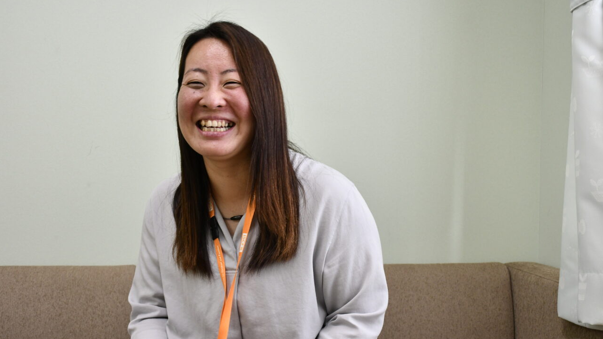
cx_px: 301
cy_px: 192
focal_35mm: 41
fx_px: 656
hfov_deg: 49.4
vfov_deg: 29.0
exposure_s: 1/160
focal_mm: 26
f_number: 5
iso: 1000
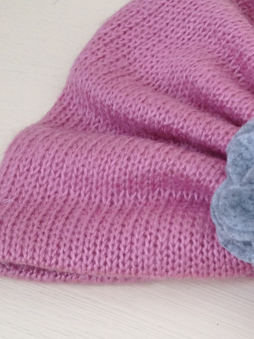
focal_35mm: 100
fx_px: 978
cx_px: 314
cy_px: 303
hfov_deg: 14.3
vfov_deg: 19.3
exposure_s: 1/40
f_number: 2.4
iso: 64
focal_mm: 4.28
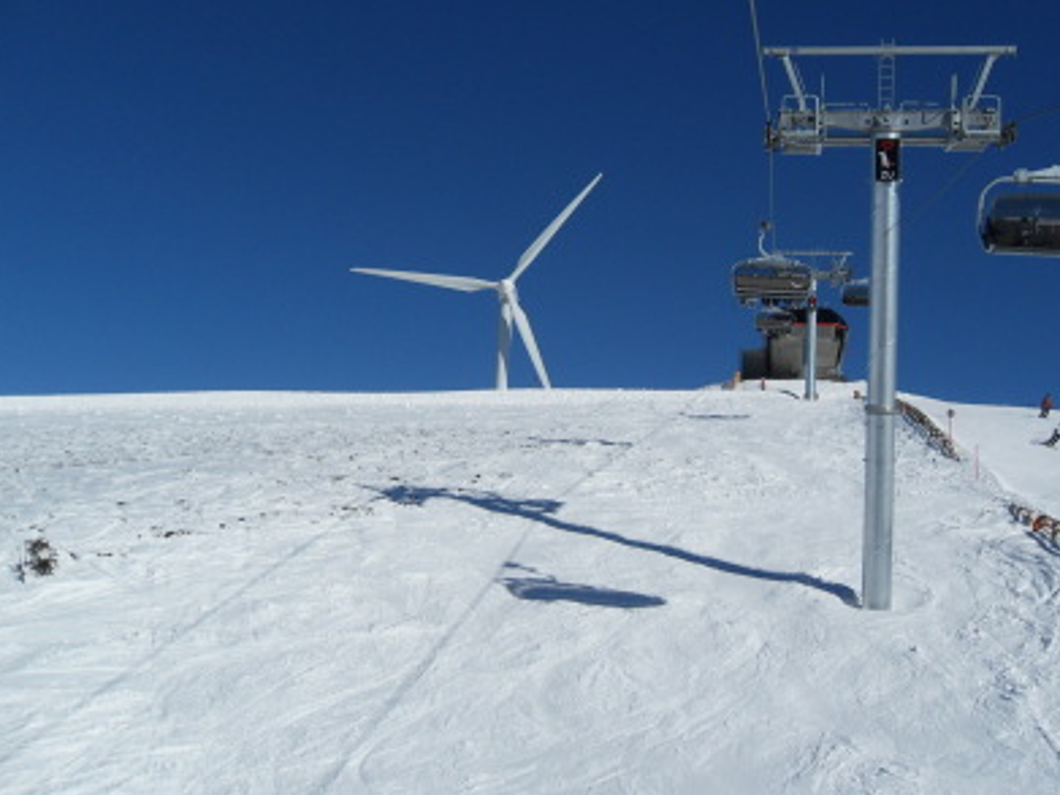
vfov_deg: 33.6
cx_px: 632
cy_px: 374
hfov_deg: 43.7
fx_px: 1316
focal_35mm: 43
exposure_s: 1/750
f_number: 8.2
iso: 80
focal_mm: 6.3
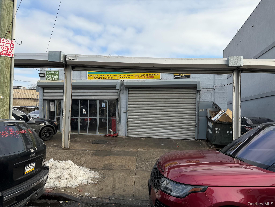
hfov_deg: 71.6
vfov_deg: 56.8
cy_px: 104
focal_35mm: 24
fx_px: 191
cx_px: 138
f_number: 1.78
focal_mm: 6.76
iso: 80
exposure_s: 1/2370
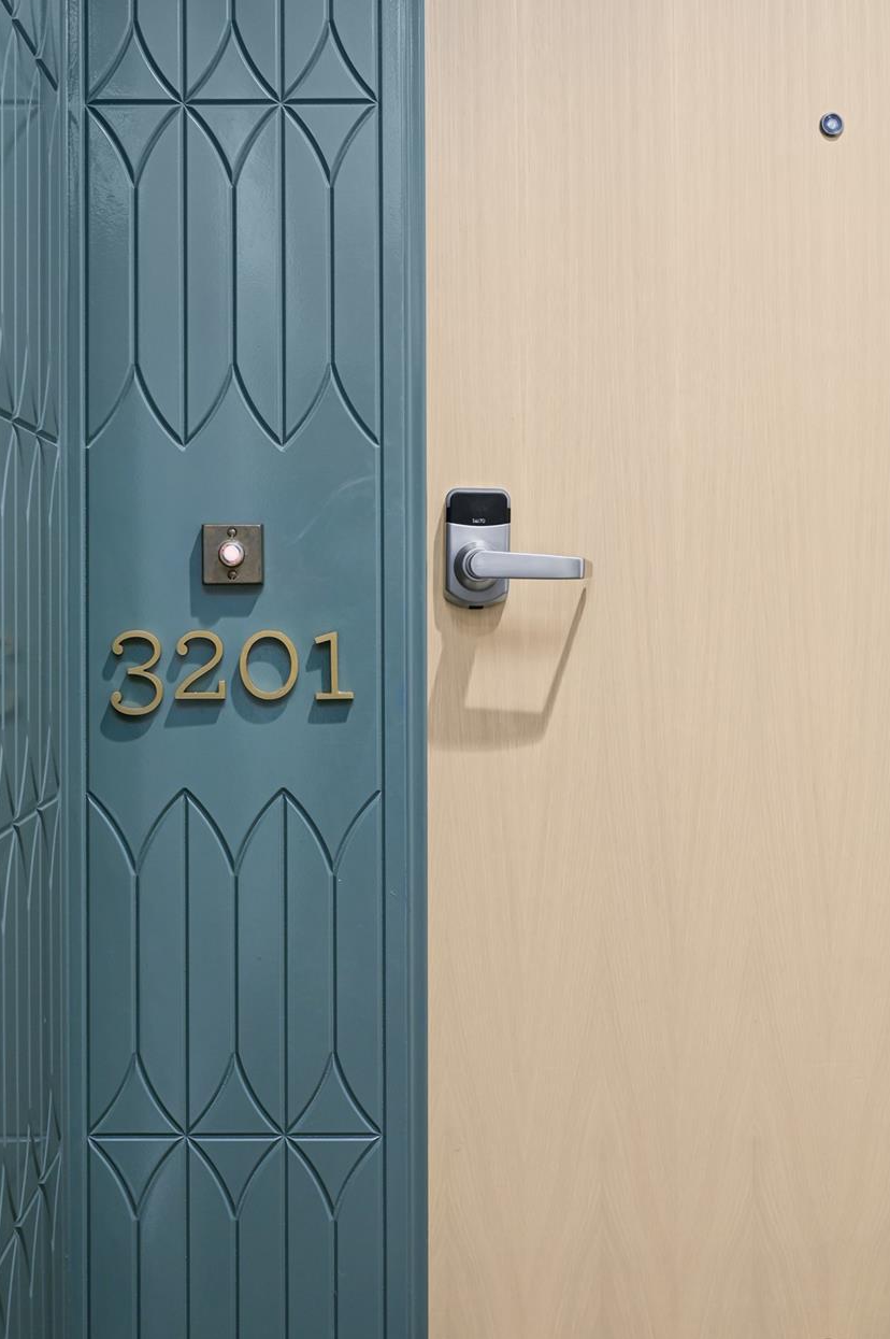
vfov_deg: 51.8
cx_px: 406
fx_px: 1374
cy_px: 585
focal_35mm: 37
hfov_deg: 35.9
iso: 800
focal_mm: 30
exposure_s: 1/2
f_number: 8
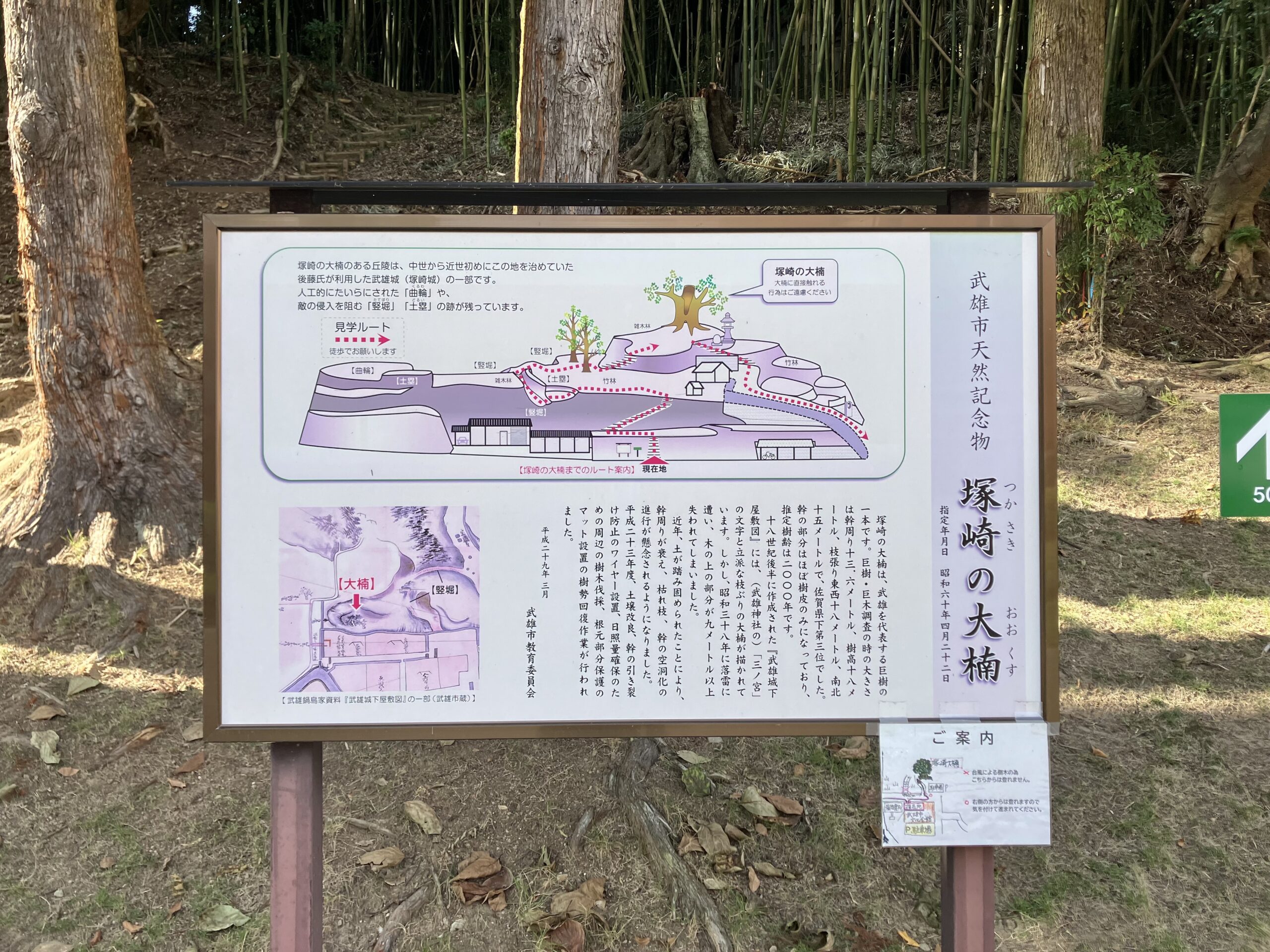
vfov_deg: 49.7
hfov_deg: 63.4
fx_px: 1027
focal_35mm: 28
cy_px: 476
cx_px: 635
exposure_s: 1/506
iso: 32
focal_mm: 3.99
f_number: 1.8
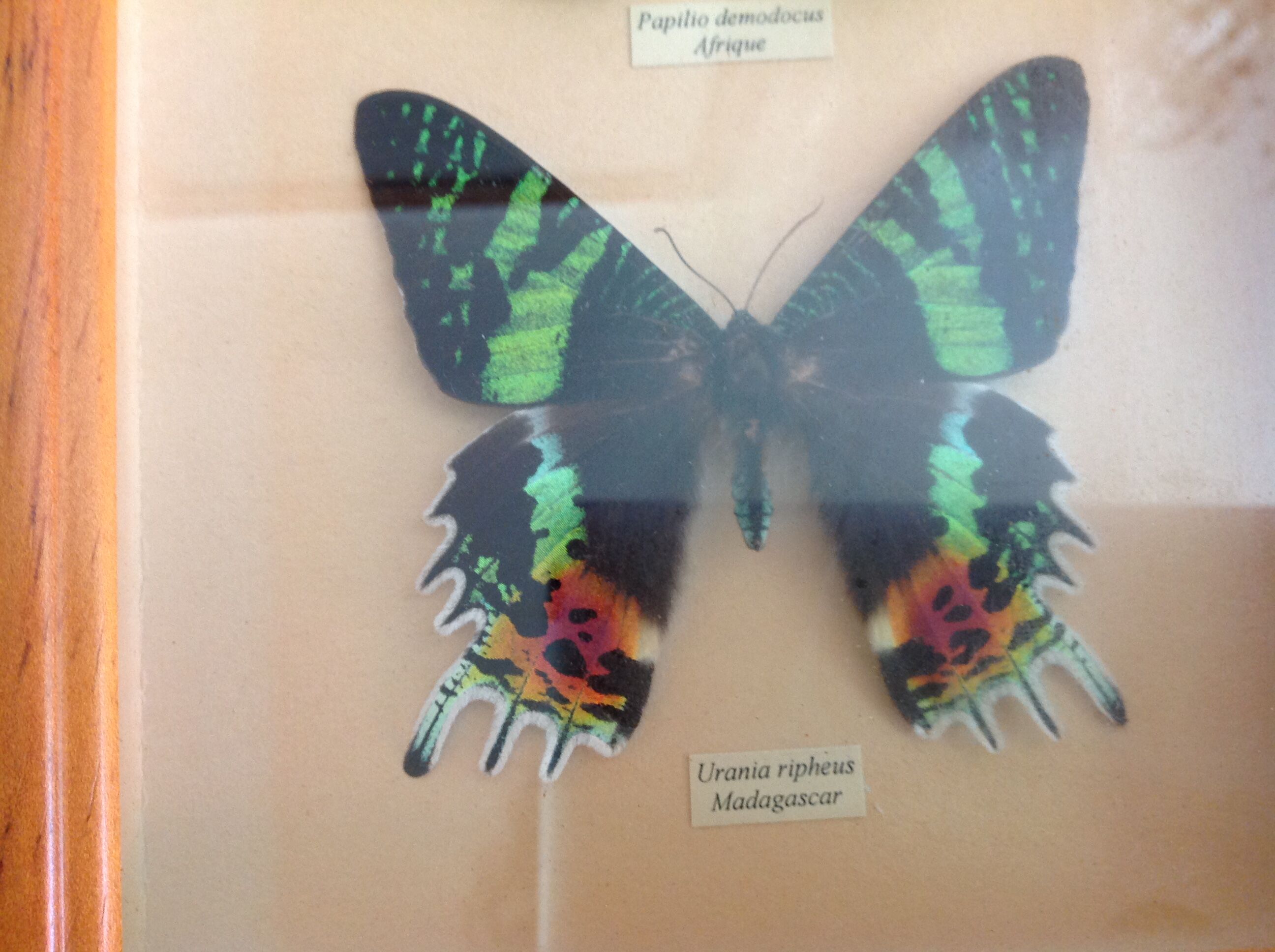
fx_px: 1287
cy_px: 476
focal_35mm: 35
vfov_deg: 40.6
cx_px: 638
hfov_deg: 52.7
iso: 125
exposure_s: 1/15
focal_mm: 4.28
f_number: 2.4
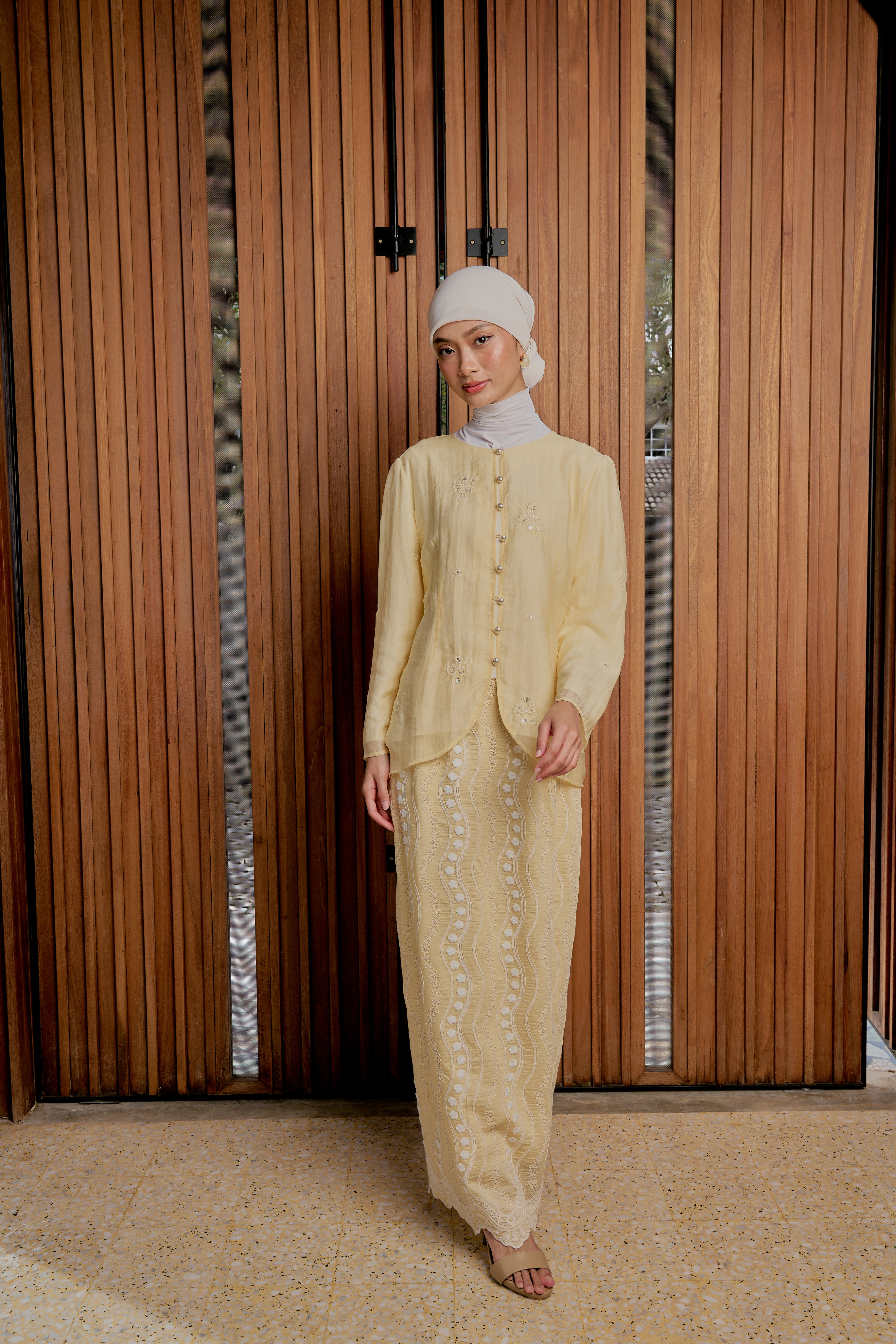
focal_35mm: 35
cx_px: 448
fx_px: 1307
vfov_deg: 54.4
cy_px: 672
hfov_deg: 37.8
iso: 125
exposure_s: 1/125
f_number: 8
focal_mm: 35
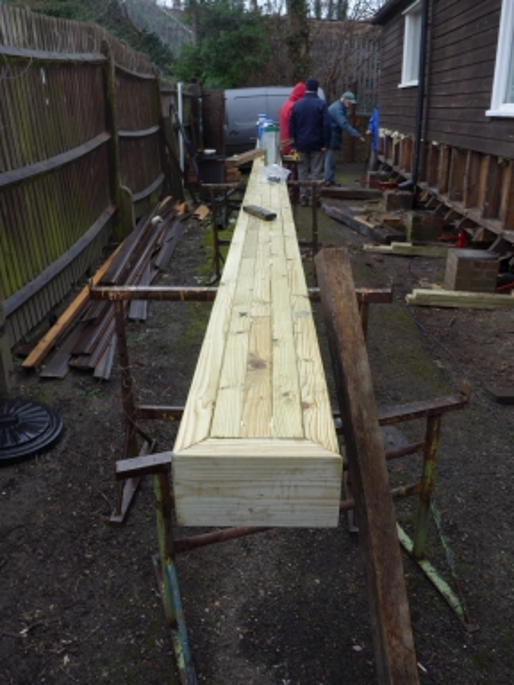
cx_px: 257
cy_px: 342
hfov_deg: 48.2
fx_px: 574
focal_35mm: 29
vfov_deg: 61.7
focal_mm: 6
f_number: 2.8
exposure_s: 1/320
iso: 80
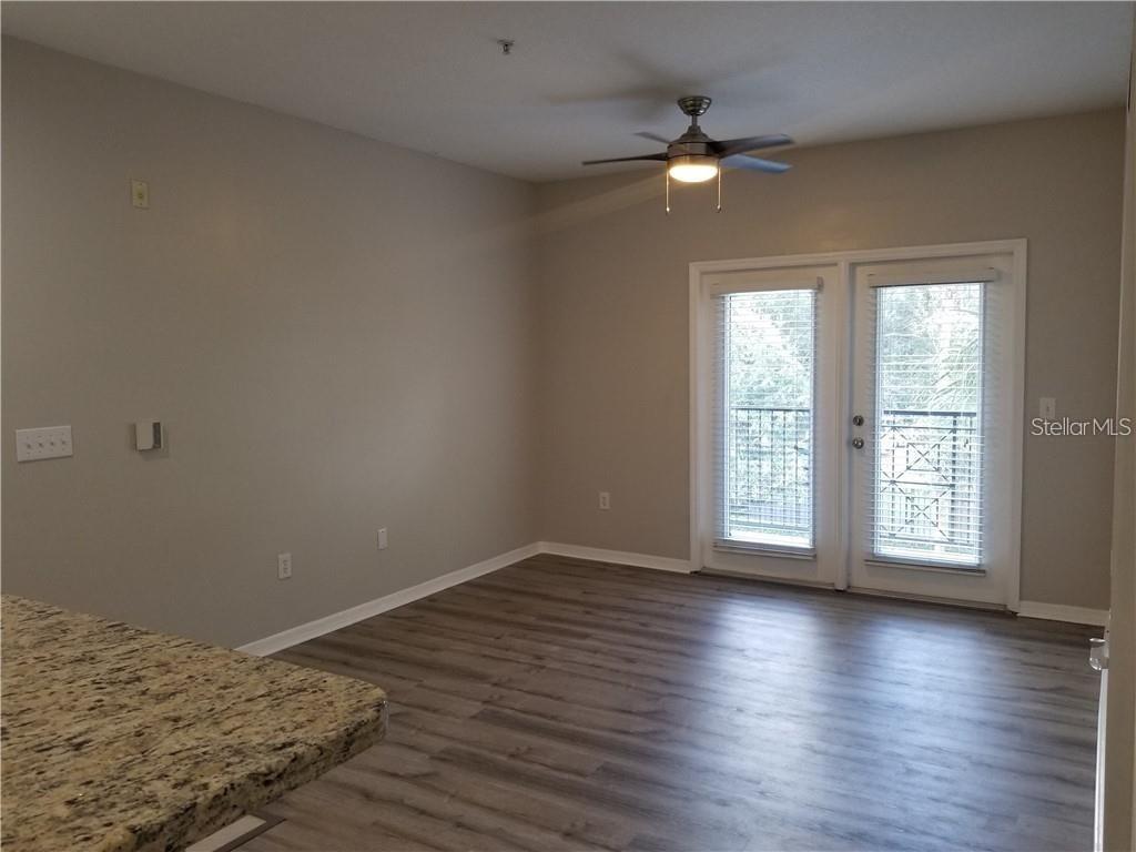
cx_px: 568
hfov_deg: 67.3
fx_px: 853
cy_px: 426
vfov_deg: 53.1
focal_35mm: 26
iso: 160
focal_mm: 4.3
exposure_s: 1/60
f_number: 1.7
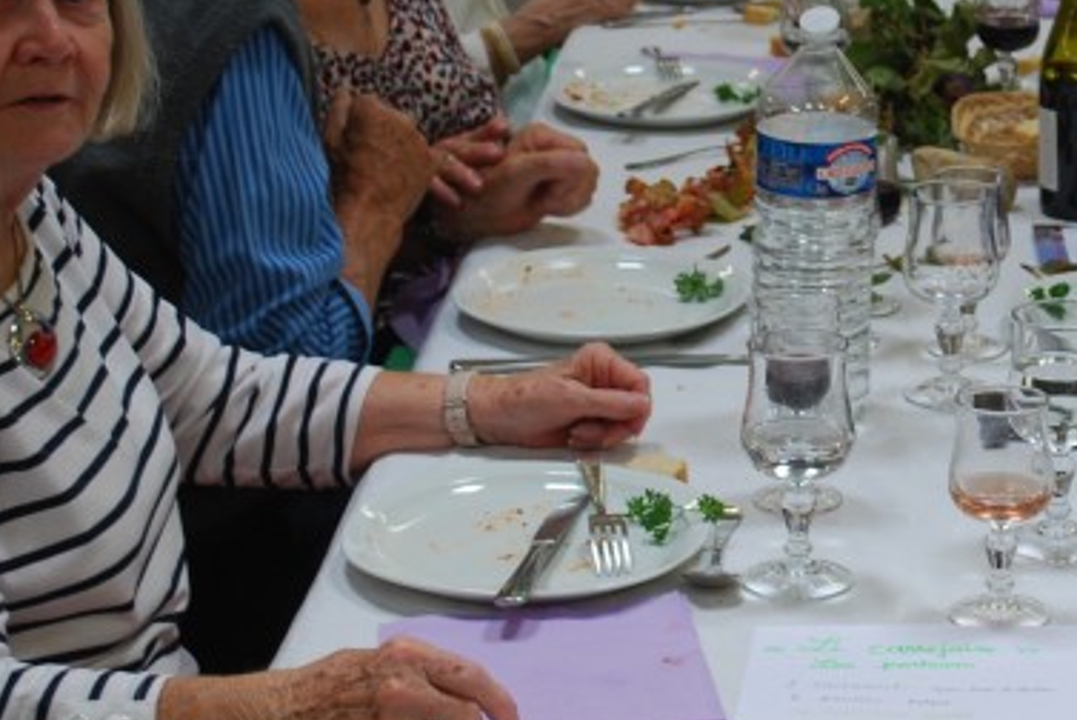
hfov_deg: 19.6
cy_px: 110
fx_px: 3054
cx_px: 974
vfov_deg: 13.4
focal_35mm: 102
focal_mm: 32
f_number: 4.8
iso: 200
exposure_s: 1/50
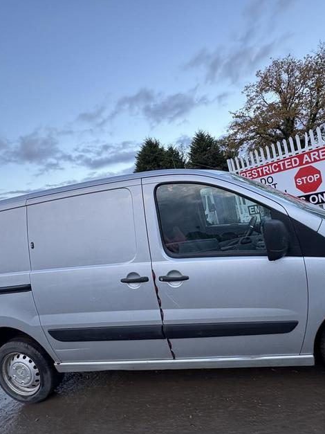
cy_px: 231
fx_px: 250
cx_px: 206
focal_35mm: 20
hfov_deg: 64.8
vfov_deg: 81.7
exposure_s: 1/100
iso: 40
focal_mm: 2.22
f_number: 2.2
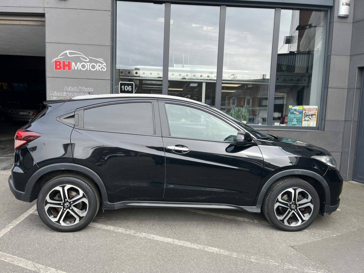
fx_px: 273
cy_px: 136
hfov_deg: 67.3
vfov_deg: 53.1
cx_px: 182
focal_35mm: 26
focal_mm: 5.1
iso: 50
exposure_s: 1/871
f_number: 1.6
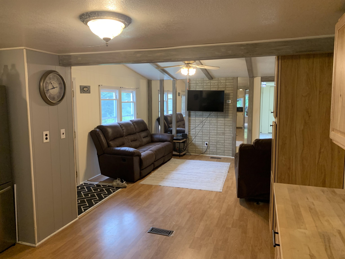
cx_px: 172
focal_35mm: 26
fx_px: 259
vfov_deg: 53.1
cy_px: 130
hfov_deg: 67.3
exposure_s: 1/60
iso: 250
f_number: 1.8
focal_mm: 4.25
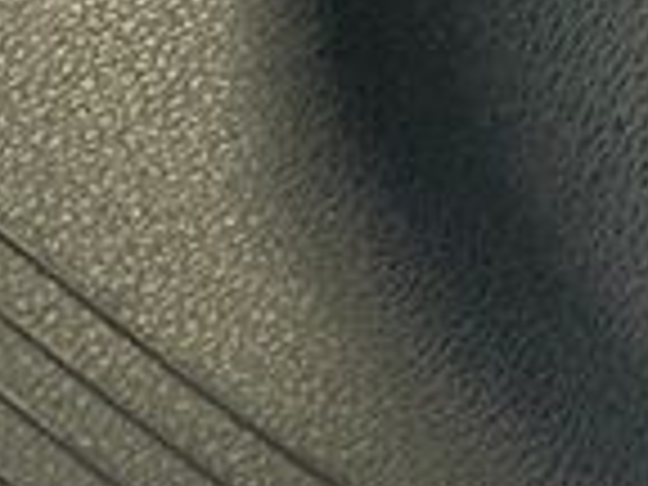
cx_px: -594
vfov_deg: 4.3
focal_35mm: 343
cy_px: 626
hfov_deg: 5.7
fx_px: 6421
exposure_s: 1/40
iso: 250
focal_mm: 9
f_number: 2.8
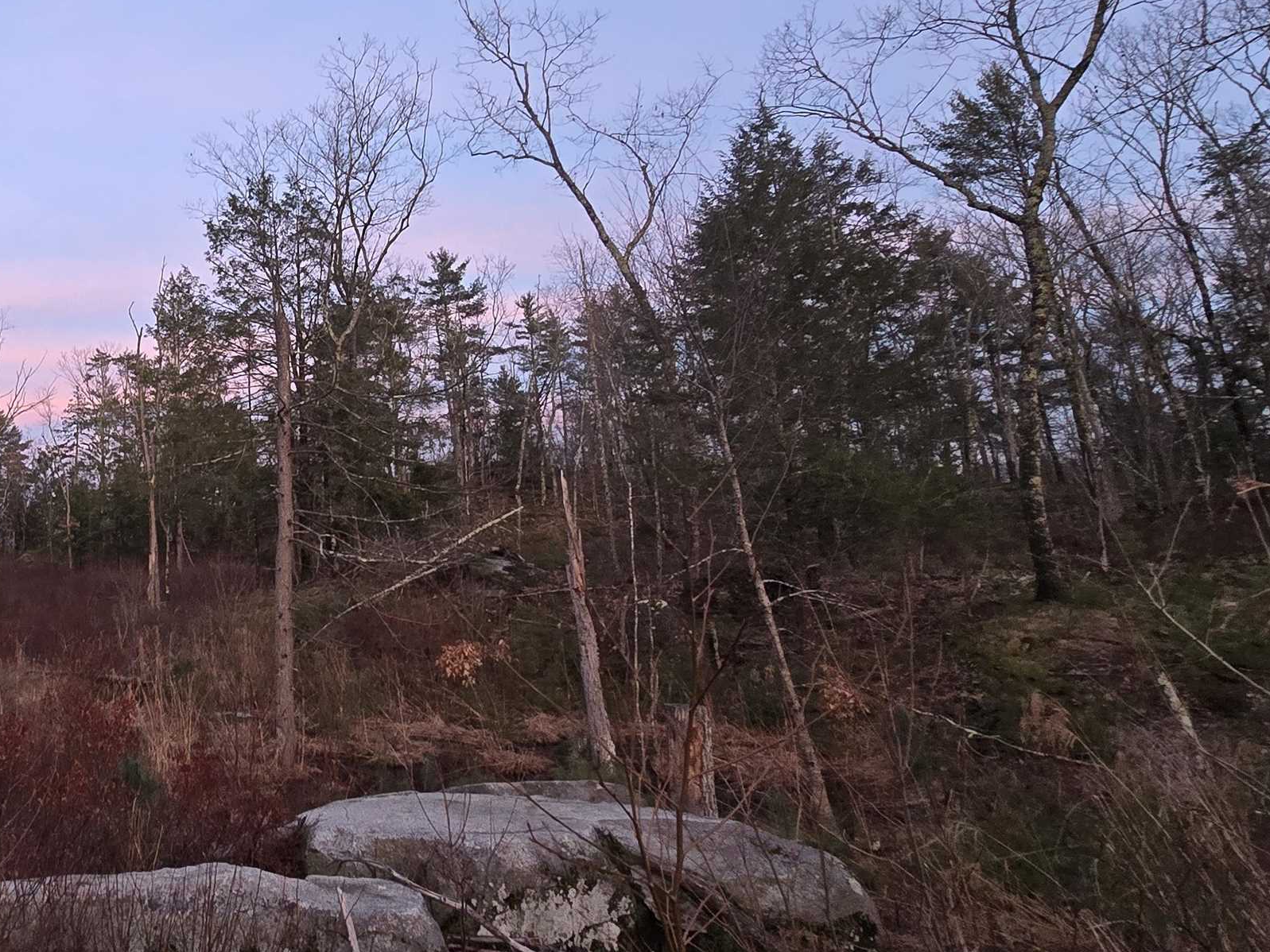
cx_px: 142
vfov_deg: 54.3
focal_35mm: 25
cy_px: 362
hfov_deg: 59.7
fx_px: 917
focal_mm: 2.2
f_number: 2.2
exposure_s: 1/60
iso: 250
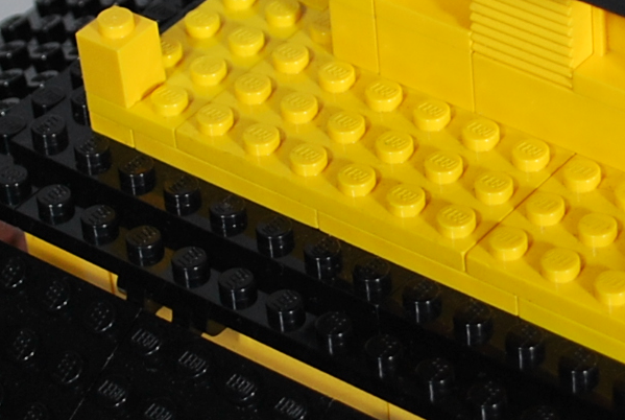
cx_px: 440
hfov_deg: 11.8
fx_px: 3027
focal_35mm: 174
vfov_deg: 7.9
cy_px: 73
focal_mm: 24
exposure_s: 1/60
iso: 200
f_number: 4.2
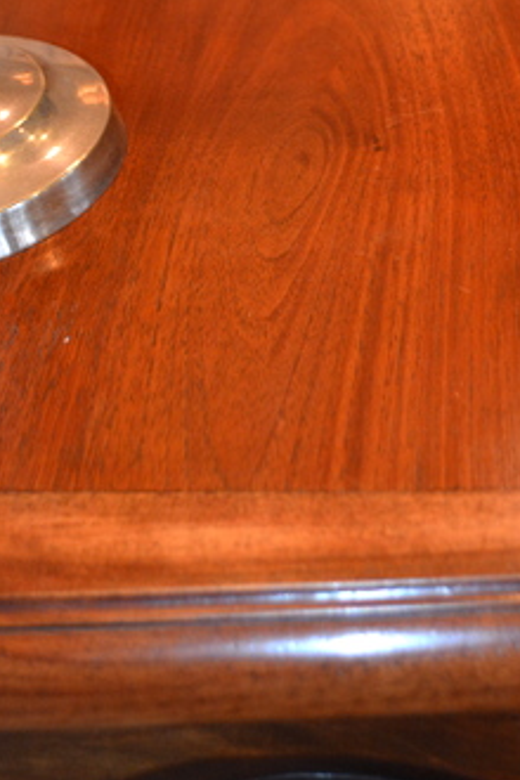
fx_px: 1517
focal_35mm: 70
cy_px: 85
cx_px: 485
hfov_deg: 19.1
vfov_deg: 27.8
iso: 720
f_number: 4
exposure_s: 1/60
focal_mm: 22
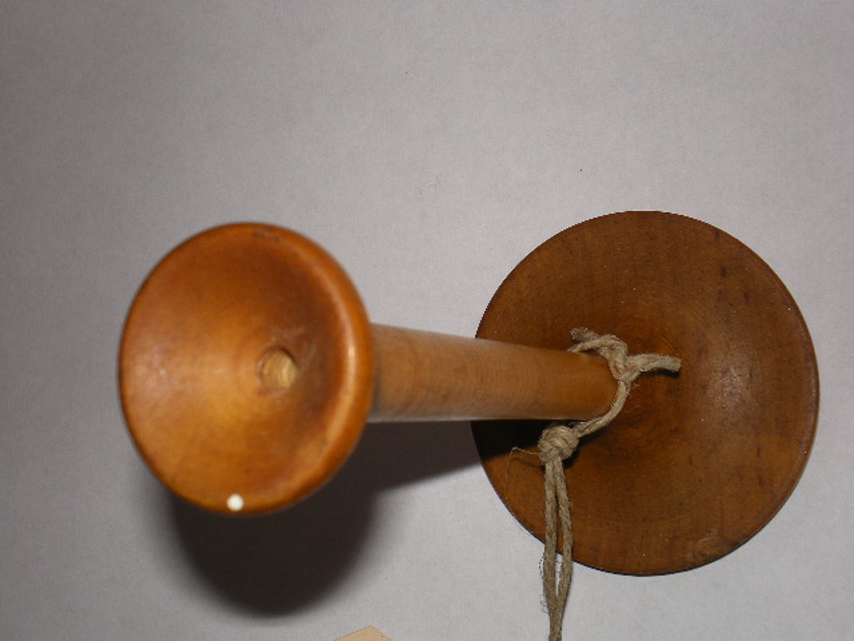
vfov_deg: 23.7
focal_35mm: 62
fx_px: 1530
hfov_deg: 31.2
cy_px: 320
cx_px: 427
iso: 64
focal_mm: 10.3
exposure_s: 1/40
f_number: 5.9
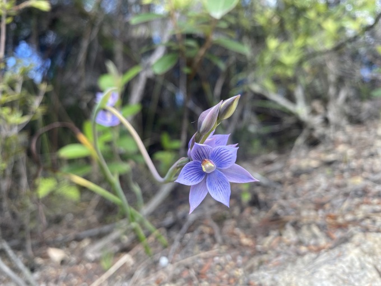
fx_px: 275
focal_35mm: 25
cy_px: 143
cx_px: 190
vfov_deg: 54.9
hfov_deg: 69.4
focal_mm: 4.25
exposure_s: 1/200
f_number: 1.8
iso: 32
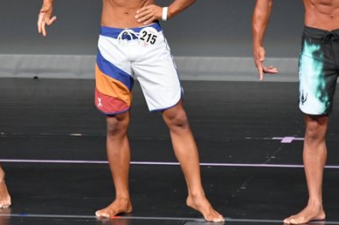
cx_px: 96
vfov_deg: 2.2
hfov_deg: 3.3
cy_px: 23
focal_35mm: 630
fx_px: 5927
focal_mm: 210
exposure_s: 1/400
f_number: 5.6
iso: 4000
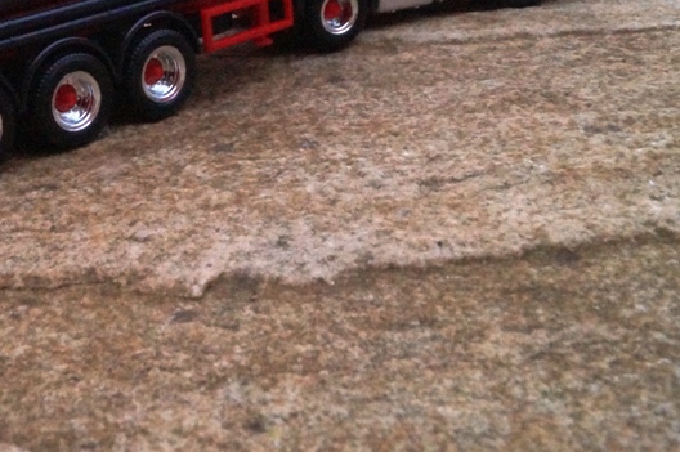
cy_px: 19
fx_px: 1113
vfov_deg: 22.2
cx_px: 124
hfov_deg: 32.9
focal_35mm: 59
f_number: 22
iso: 3200
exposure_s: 1/60
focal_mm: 18
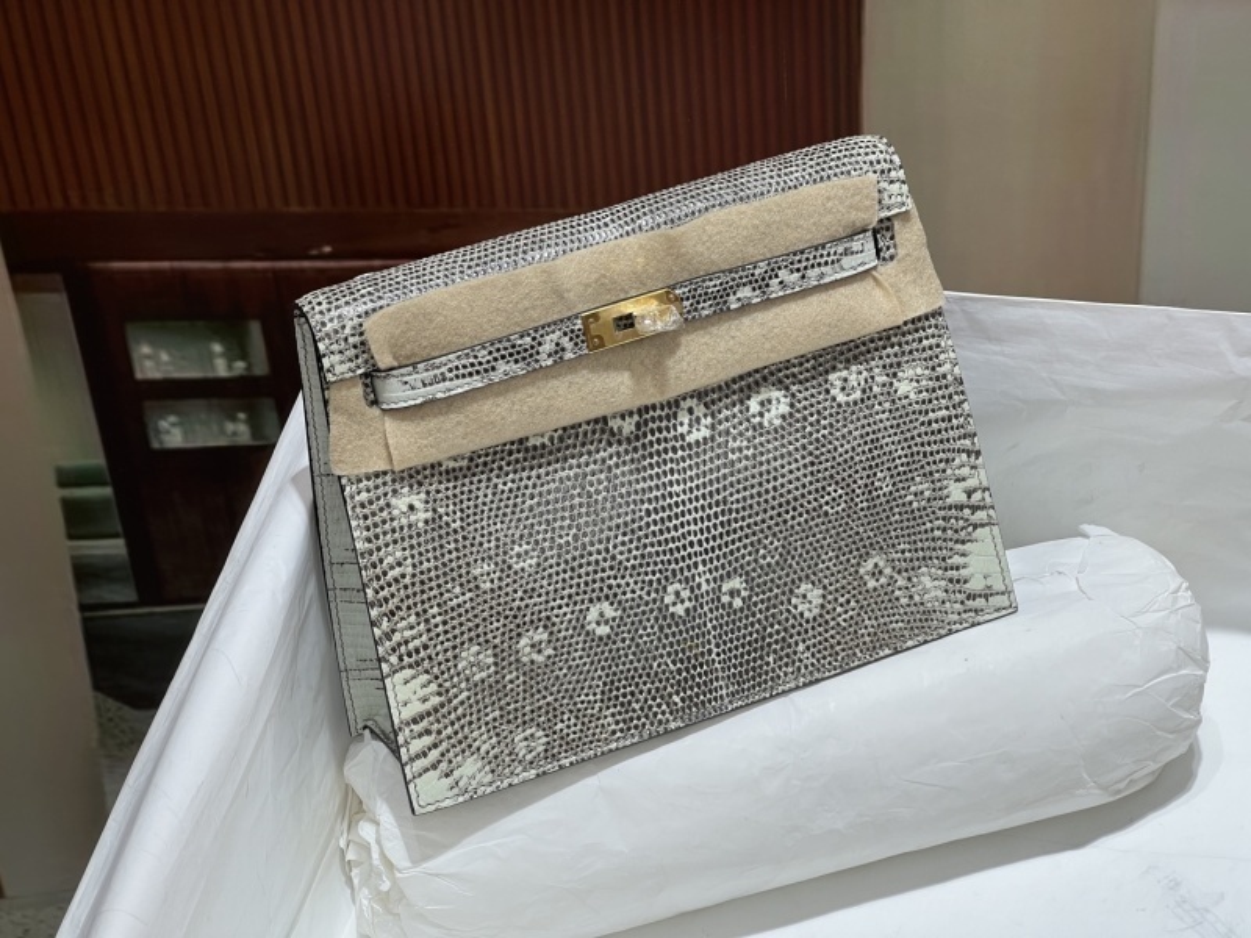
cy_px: 469
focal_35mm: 77
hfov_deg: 25.3
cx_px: 626
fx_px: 2783
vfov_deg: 19.1
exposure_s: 1/122
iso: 50
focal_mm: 9
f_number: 2.8
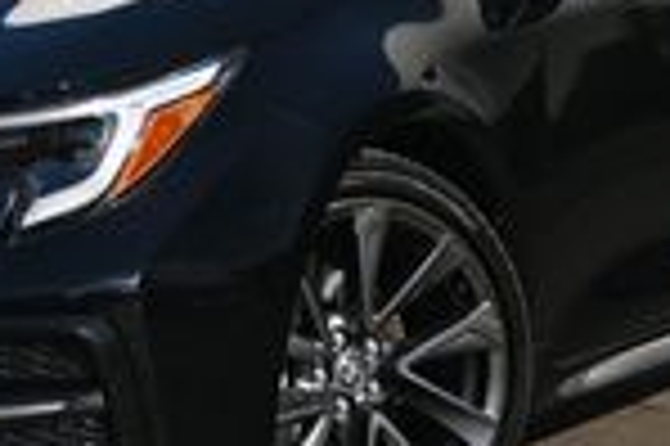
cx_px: 121
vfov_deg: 9.4
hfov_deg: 14.1
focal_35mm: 145
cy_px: 5
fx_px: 2696
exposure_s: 1/250
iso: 100
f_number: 5.6
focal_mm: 36
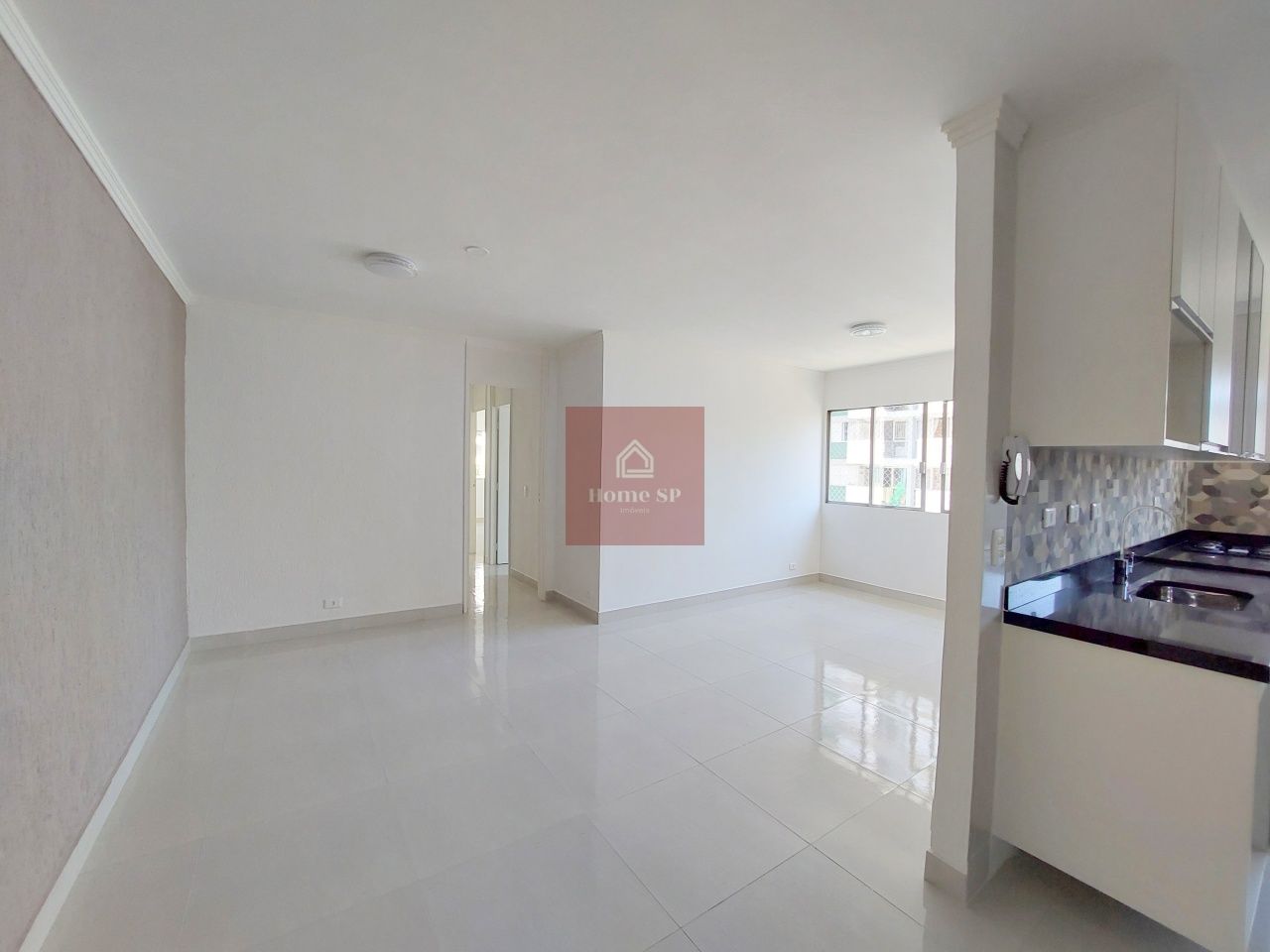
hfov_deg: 106.2
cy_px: 476
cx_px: 635
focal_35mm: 13
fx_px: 477
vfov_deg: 89.9
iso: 64
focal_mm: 1.74
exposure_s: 1/120
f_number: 2.2
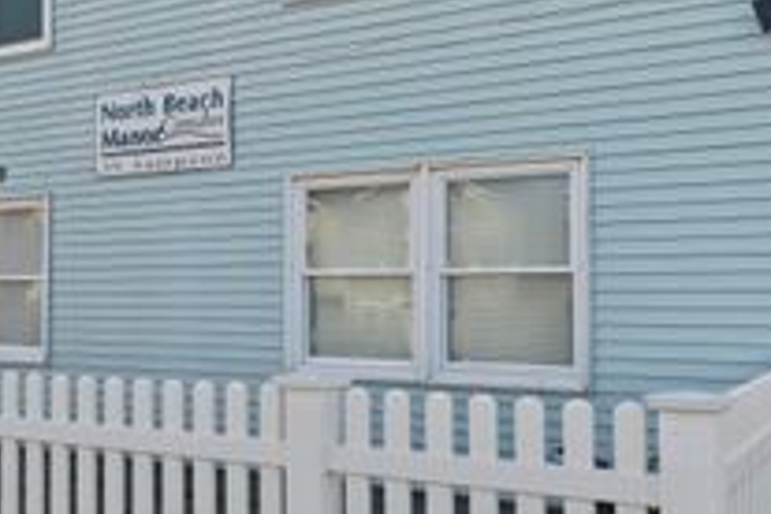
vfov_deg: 31.5
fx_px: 878
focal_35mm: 41
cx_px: 387
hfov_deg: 47.4
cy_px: 76
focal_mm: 17
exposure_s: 1/4
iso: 64
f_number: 8
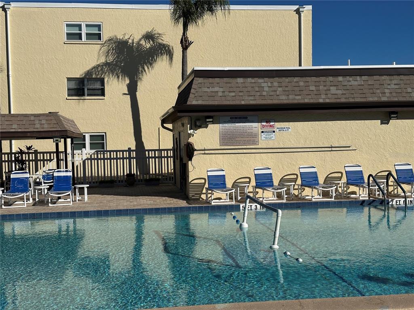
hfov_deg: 39.7
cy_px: 155
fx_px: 574
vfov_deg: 30.3
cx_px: 207
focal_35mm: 48
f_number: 1.78
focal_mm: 6.86
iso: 64
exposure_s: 1/12048
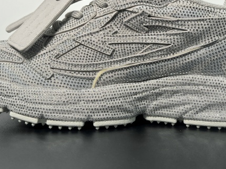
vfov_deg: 28.9
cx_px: 134
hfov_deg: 38.1
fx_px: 326
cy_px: 57
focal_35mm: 50
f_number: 2
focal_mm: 6.98
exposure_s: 1/502
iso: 50
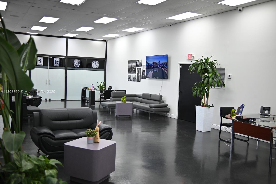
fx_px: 261
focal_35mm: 34
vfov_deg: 38.9
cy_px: 92
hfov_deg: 55.8
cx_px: 138
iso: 125
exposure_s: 1/200
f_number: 1.4
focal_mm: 23
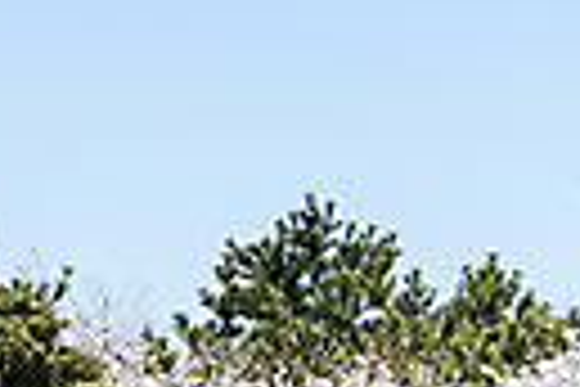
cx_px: -515
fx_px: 2400
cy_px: 500
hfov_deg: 12.4
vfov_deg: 9.1
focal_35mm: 149
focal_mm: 32
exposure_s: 1/1250
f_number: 4.5
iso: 250
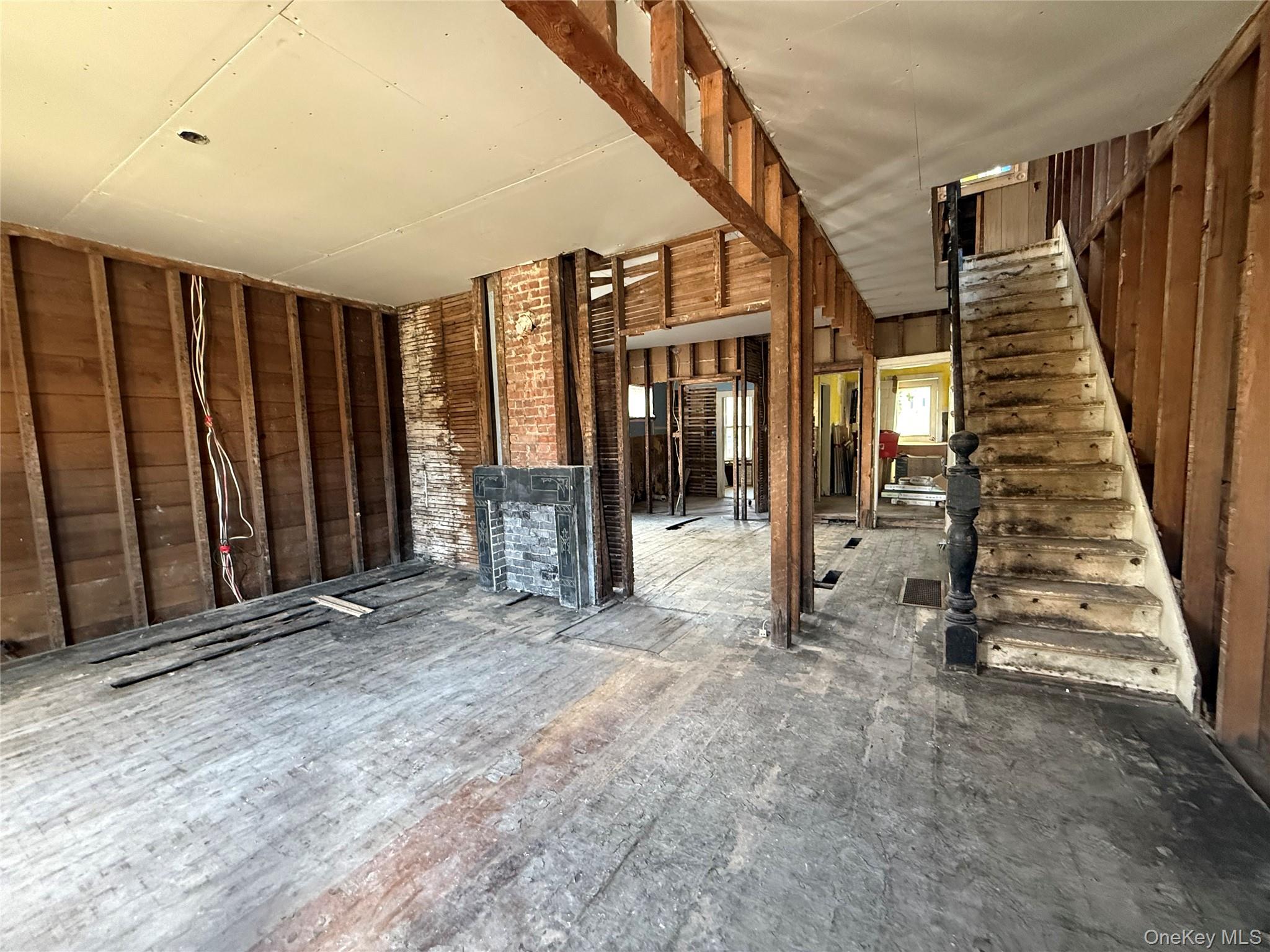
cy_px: 476
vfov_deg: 85.7
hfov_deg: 102.1
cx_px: 635
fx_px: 514
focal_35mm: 14
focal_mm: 2.22
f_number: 2.2
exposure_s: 1/60
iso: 640
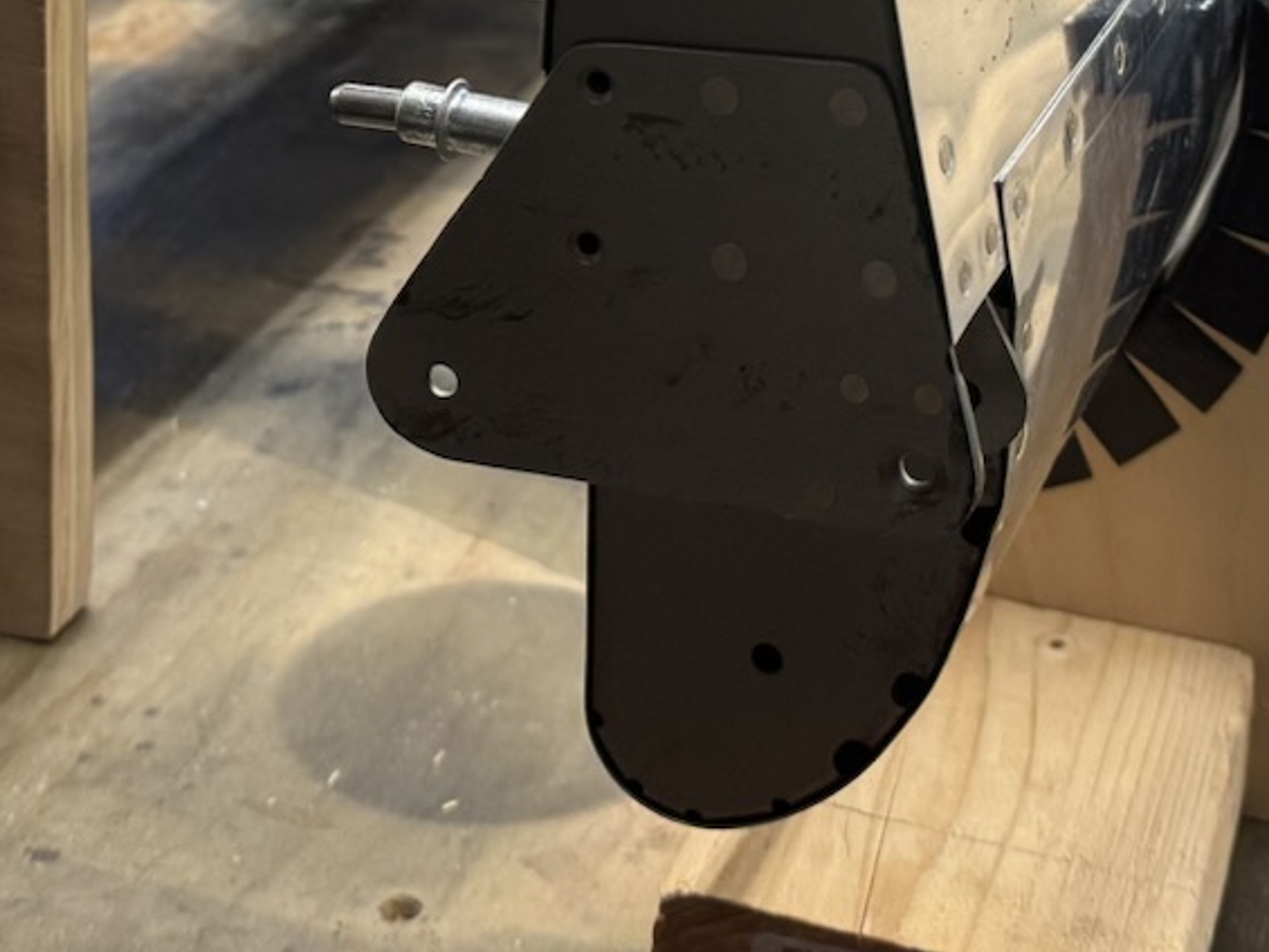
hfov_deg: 23.0
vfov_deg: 16.2
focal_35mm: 85
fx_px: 3117
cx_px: 606
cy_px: -364
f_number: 1.78
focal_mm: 6.76
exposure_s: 1/120
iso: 200
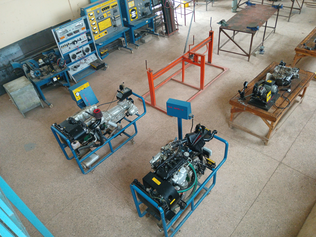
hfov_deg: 67.3
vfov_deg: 53.1
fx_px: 237
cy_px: 118
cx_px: 158
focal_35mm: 26
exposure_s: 1/50
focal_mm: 3.98
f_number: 1.8
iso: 160
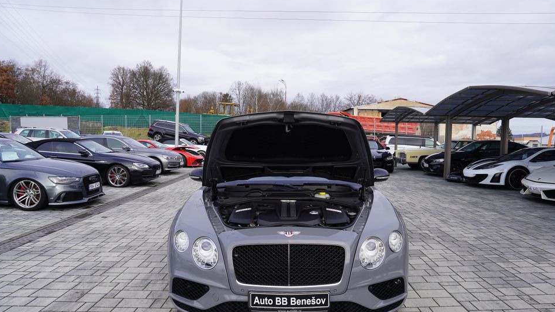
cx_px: 291
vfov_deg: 42.7
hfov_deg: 69.8
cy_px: 181
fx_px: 397
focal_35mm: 27
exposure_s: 1/100
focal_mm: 24
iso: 100
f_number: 6.3
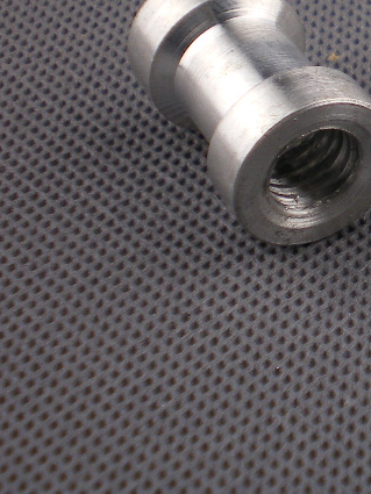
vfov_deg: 14.5
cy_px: 59
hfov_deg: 10.6
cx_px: 562
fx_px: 1928
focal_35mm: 135
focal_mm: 9.3
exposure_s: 1/100
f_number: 3.9
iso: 64
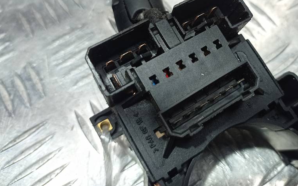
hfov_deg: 48.8
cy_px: 47
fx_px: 325
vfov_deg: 31.4
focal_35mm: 40
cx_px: 188
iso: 100
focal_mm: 4.7
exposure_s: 1/234
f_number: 1.79
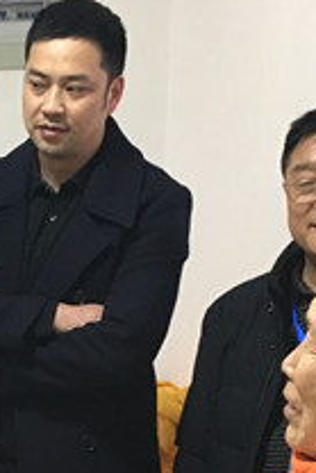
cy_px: 506
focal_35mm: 94
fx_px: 1236
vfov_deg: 20.7
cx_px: -132
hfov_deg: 13.8
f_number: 2.2
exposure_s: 1/33
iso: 200
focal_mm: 4.15
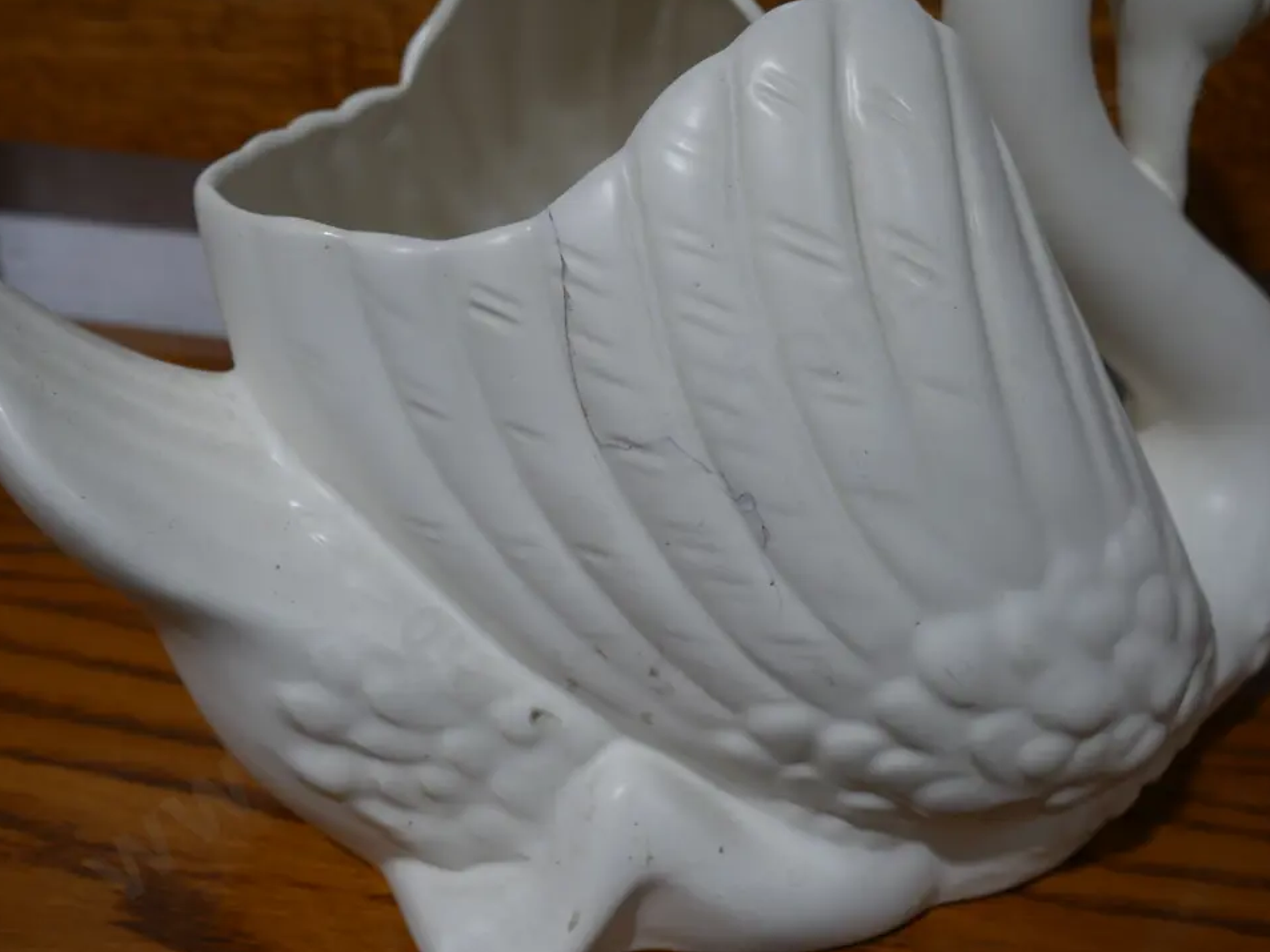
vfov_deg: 33.6
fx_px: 1578
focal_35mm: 43
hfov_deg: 43.8
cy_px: 477
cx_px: 644
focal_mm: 20
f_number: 4.4
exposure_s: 1/80
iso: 200
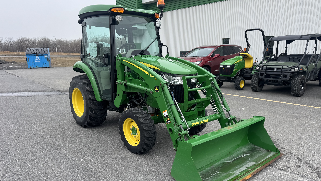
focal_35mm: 27
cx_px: 160
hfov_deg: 69.9
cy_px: 103
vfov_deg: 42.8
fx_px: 230
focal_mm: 6.76
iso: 80
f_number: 1.78
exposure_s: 1/1560
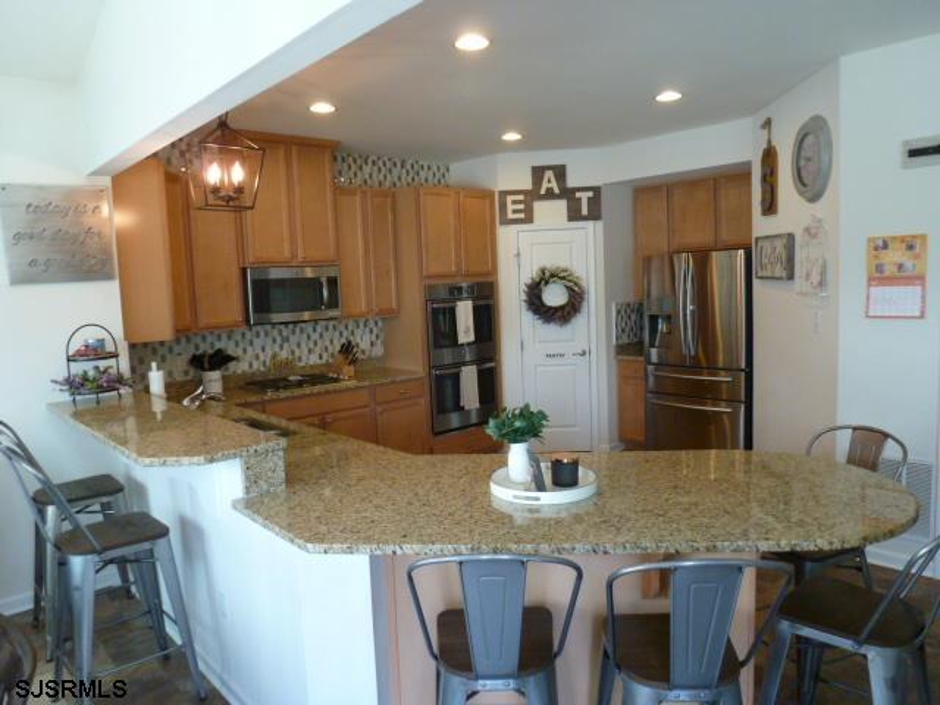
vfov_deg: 56.8
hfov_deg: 71.6
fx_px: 652
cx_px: 470
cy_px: 352
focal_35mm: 24
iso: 400
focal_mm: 4.3
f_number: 3.3
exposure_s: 1/50
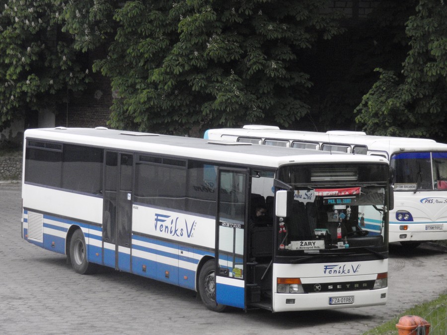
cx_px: 224
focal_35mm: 120
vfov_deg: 12.3
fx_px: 1550
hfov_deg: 16.4
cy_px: 168
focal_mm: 21.57
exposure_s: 1/500
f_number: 5.5
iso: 500
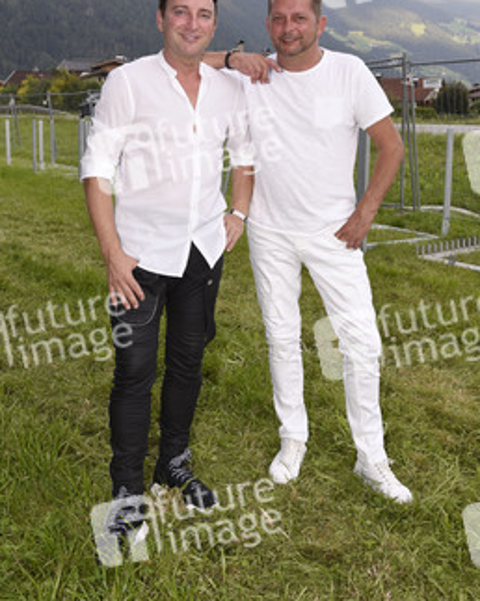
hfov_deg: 41.1
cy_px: 244
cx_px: 240
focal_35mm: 36
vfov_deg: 50.0
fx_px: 640
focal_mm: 31
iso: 320
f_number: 7.1
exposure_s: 1/160
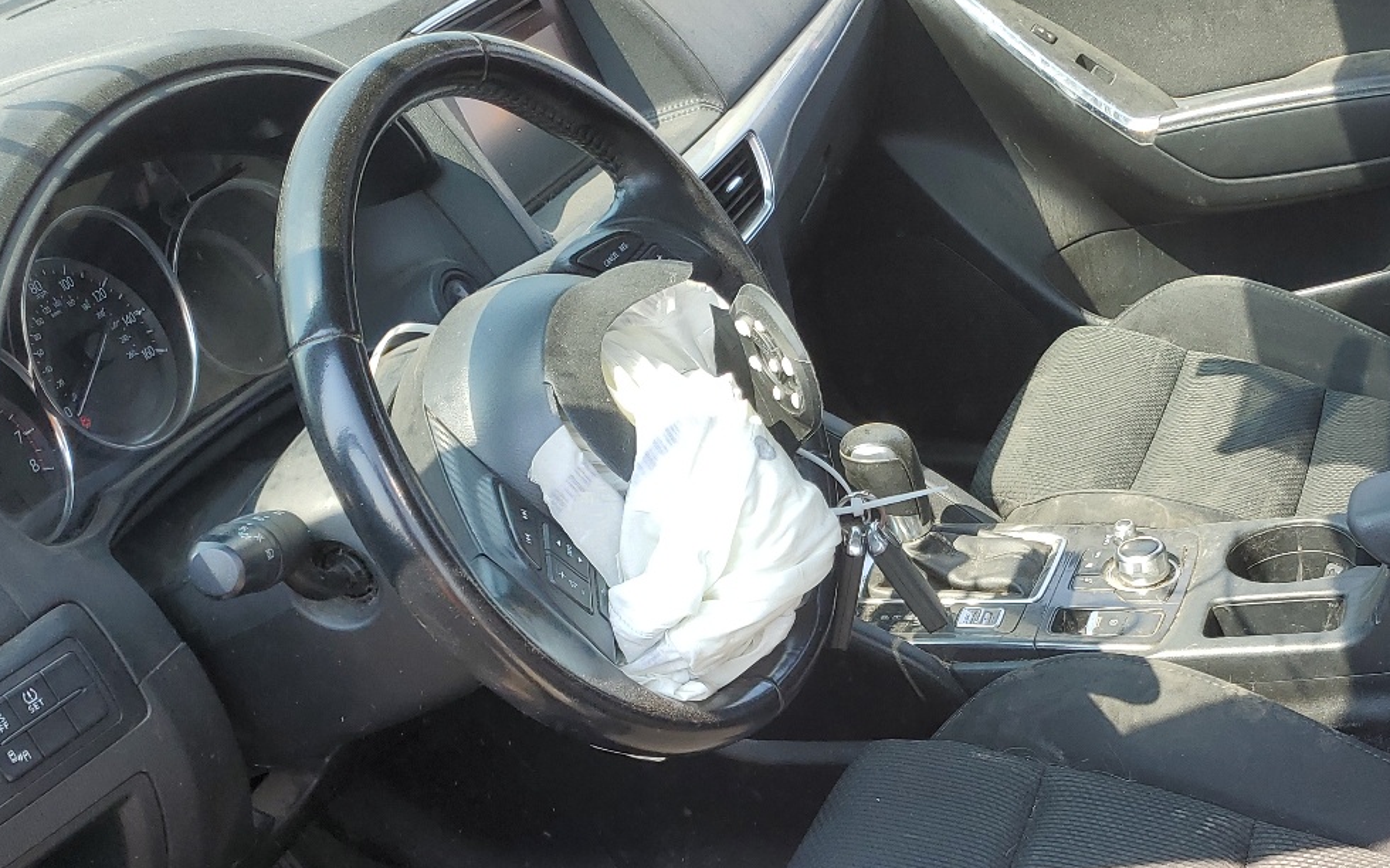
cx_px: 964
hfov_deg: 43.5
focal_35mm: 45
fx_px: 1704
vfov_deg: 27.8
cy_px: 732
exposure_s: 1/435
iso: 50
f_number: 1.5
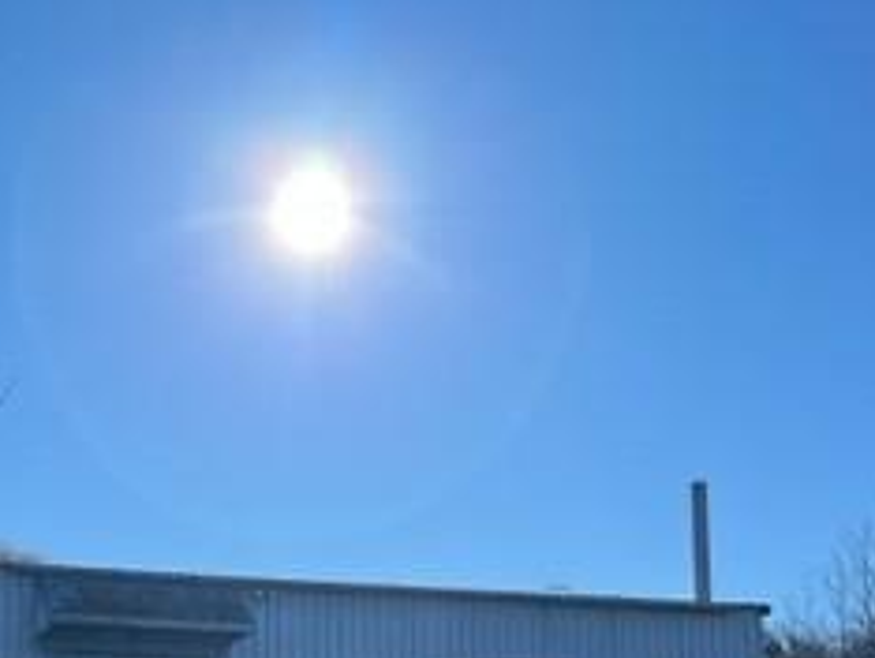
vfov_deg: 20.1
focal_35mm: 71
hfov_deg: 27.1
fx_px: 1797
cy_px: 651
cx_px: 232
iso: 50
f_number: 1.5
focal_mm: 5.7
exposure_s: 1/6579
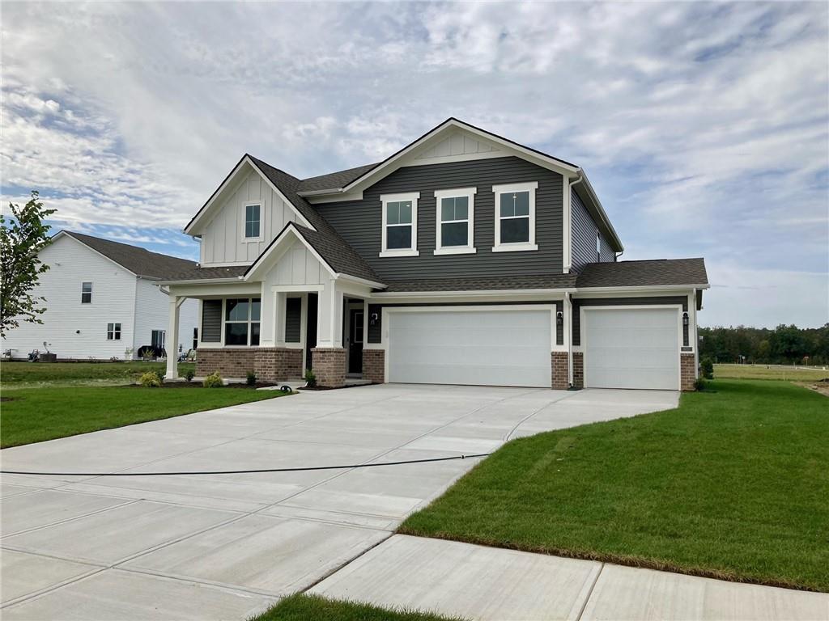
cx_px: 414
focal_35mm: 28
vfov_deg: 49.7
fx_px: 671
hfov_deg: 63.4
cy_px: 310
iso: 20
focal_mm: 3.99
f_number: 1.8
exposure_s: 1/3003
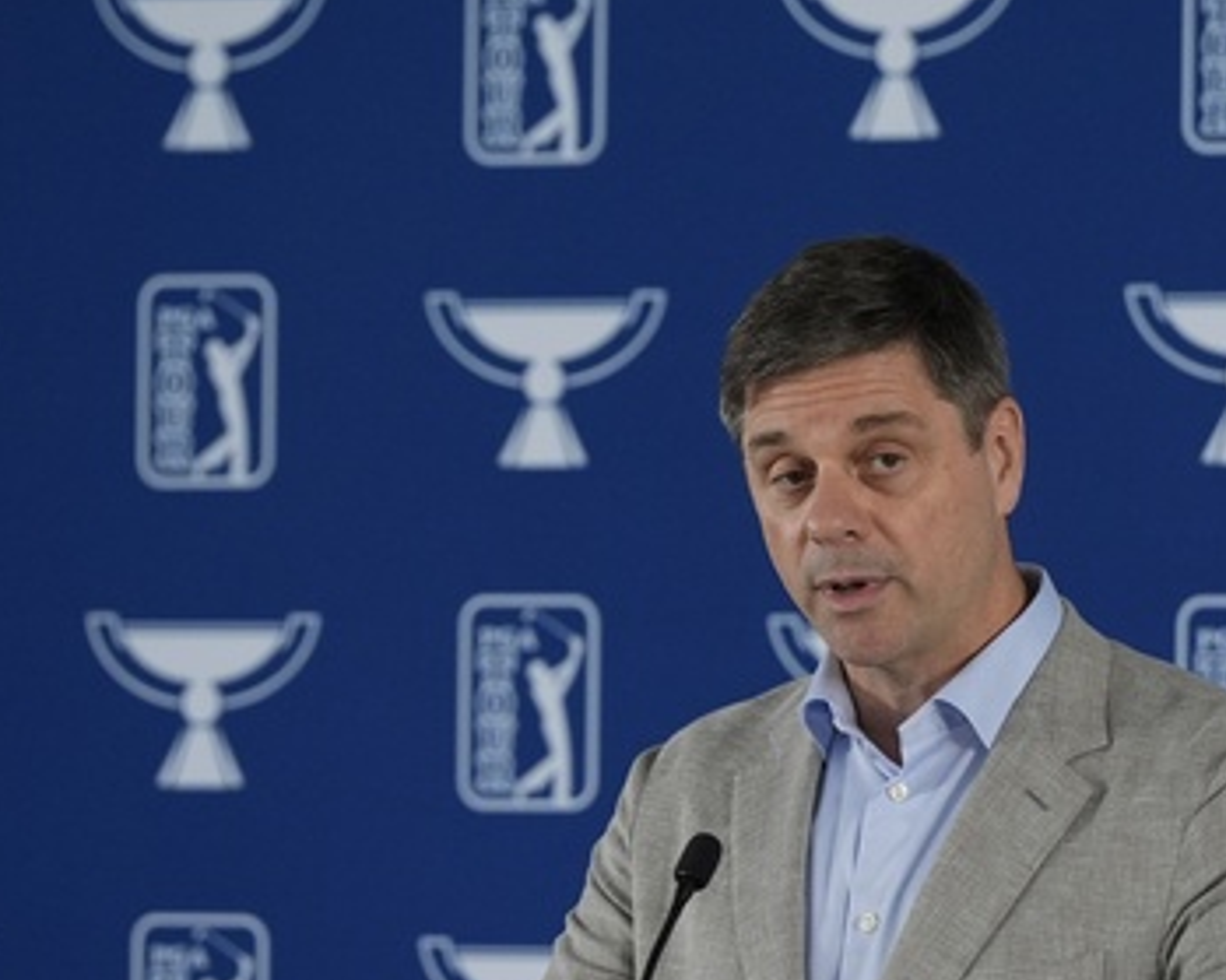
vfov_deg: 3.7
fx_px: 14981
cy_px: 513
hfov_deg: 4.7
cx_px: 875
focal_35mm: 413
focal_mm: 200
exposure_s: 1/640
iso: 2500
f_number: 3.5
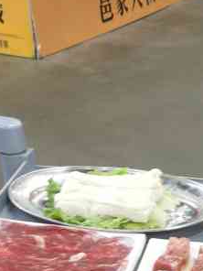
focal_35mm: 85
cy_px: 328
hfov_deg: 17.1
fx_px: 665
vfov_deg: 21.3
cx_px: 184
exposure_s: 1/50
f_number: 1.6
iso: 125
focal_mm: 5.56
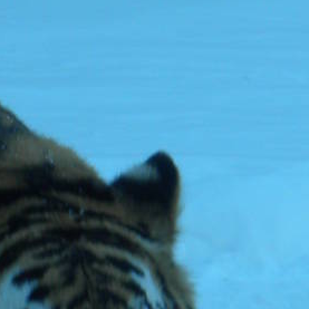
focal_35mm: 735
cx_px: 257
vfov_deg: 2.4
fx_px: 7423
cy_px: 685
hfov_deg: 2.4
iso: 64
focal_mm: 25.7
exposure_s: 1/105
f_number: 4.5
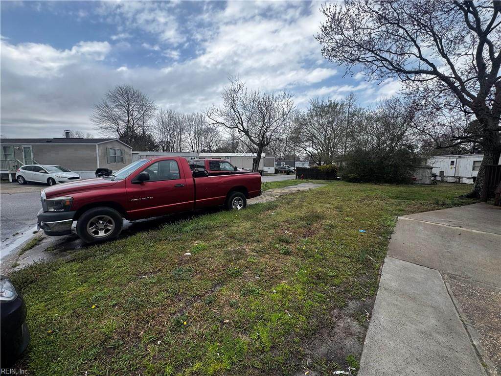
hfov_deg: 102.1
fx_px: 203
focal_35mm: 14
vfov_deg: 85.7
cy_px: 188
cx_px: 250
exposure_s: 1/533
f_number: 2.2
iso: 40
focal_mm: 2.22
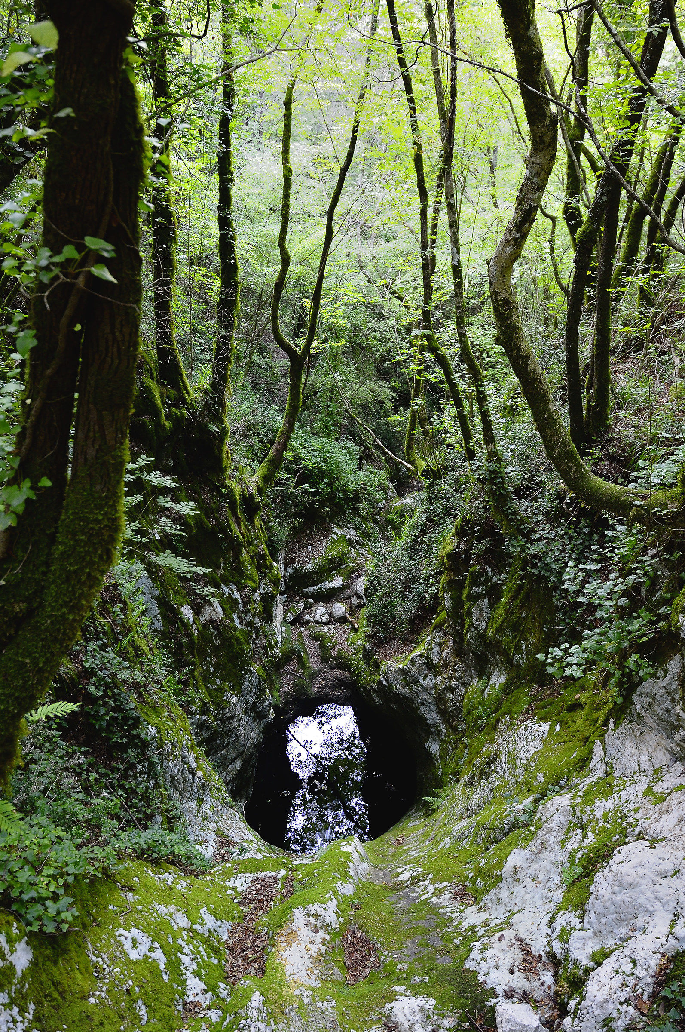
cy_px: 516
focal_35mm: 30
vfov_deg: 62.0
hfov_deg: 43.5
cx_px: 342
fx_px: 858
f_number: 3.5
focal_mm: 20
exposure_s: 1/10
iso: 400
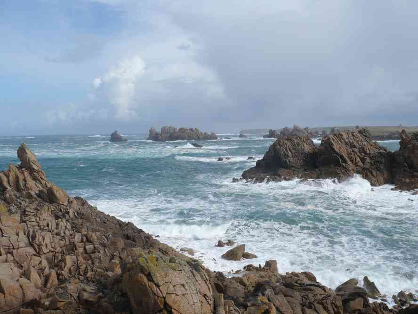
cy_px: 157
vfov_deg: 40.7
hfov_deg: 52.6
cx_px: 209
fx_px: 423
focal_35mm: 35
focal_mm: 5.8
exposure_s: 1/320
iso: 100
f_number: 8
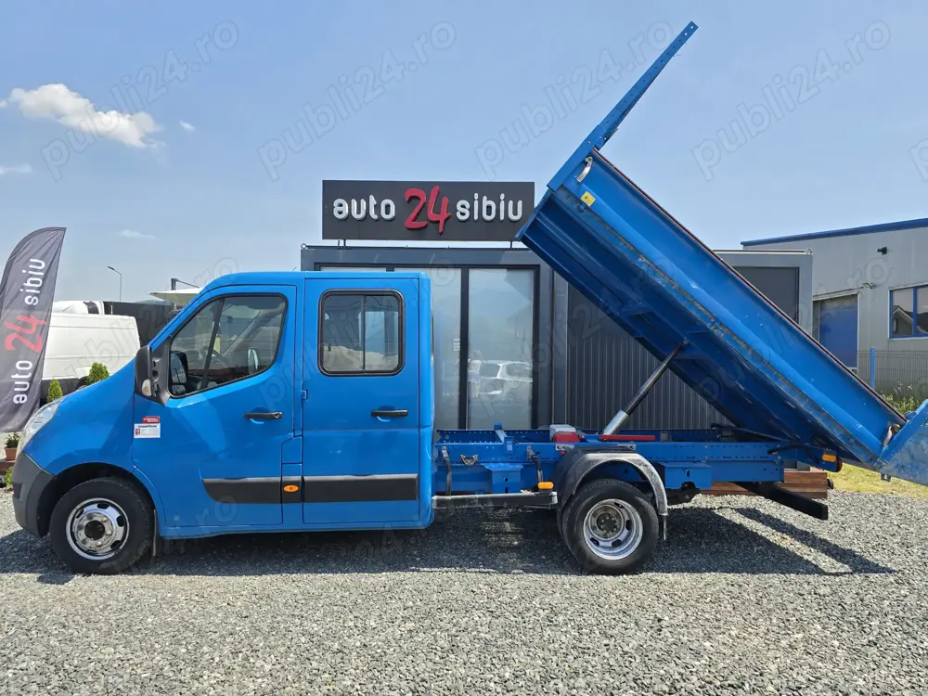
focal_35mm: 23
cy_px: 348
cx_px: 464
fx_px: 617
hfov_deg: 73.9
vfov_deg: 58.9
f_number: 1.7
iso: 12
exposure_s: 1/453
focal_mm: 6.3
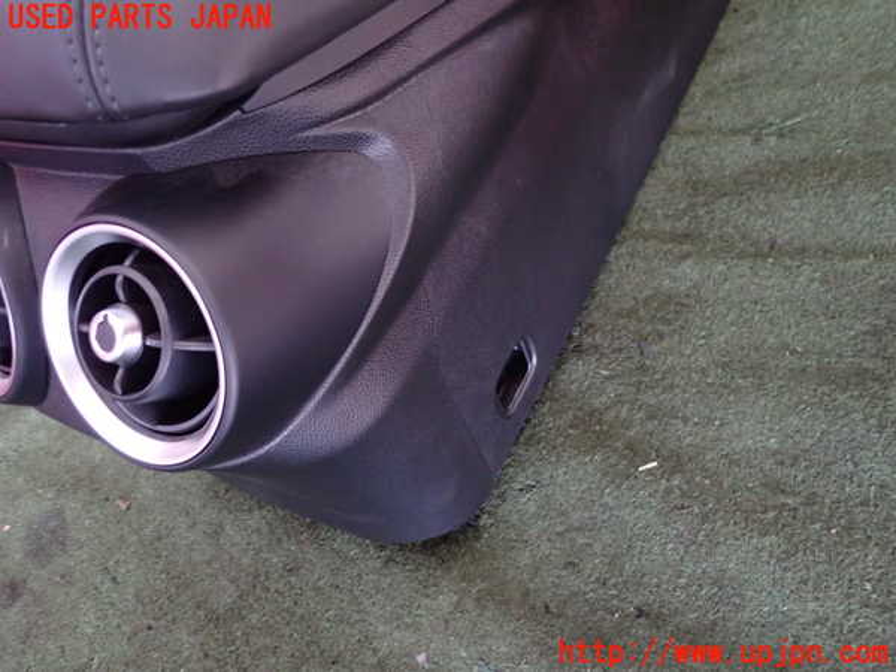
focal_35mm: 25
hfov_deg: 69.4
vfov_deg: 54.9
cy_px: 336
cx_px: 448
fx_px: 647
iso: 640
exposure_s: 1/30
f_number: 2
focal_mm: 4.5
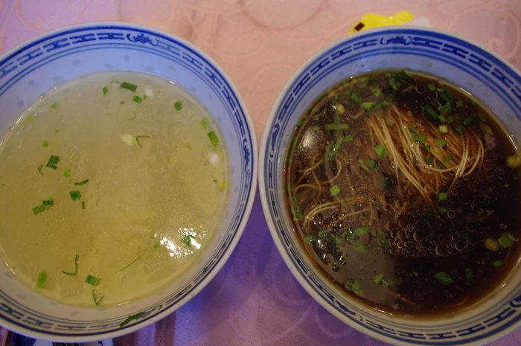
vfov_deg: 42.2
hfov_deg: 60.3
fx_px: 448
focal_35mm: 31
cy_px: 173
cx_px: 260
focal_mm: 21.25
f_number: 5
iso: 800
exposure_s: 1/50
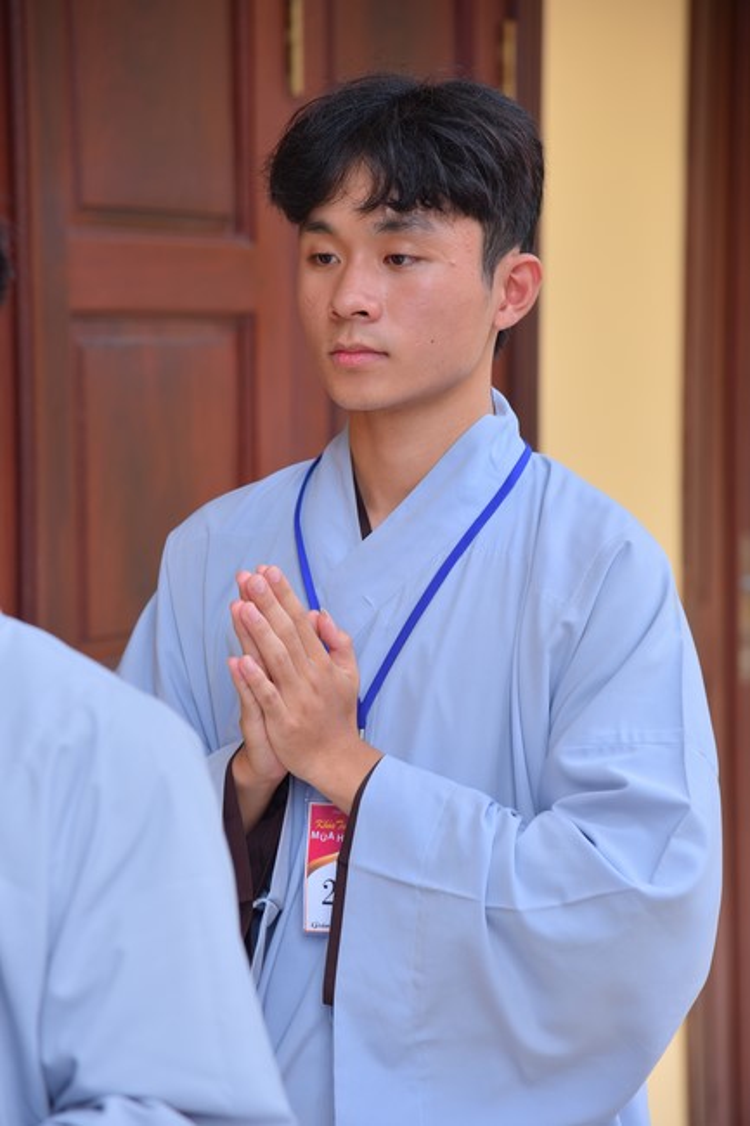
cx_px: 375
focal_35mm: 112
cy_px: 563
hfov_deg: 12.2
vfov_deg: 18.3
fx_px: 3502
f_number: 5
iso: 100
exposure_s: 1/125
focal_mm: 112
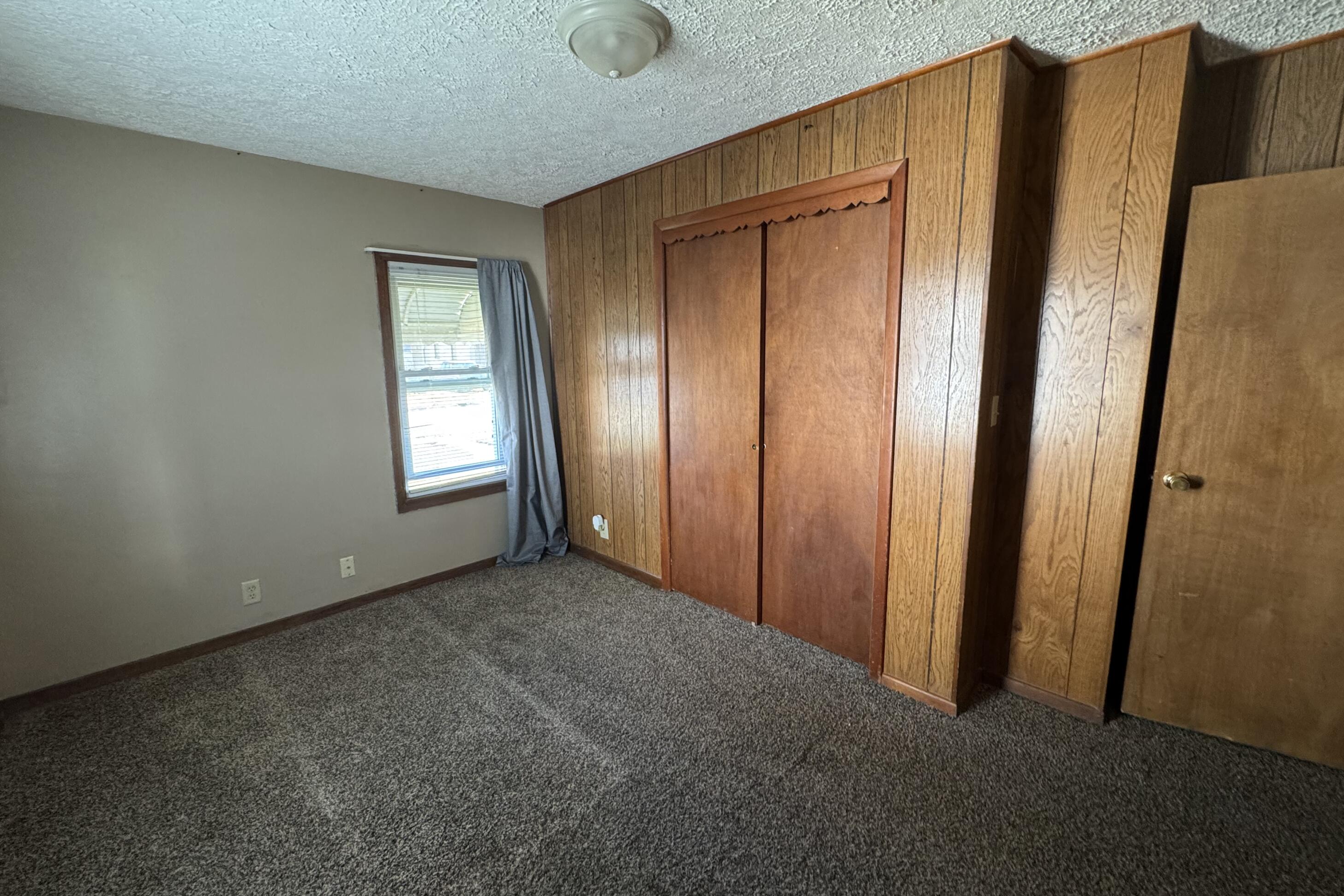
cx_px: 662
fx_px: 560
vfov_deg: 77.3
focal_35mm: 15
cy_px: 443
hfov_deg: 100.4
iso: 320
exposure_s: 1/72
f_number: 2.2
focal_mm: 2.22
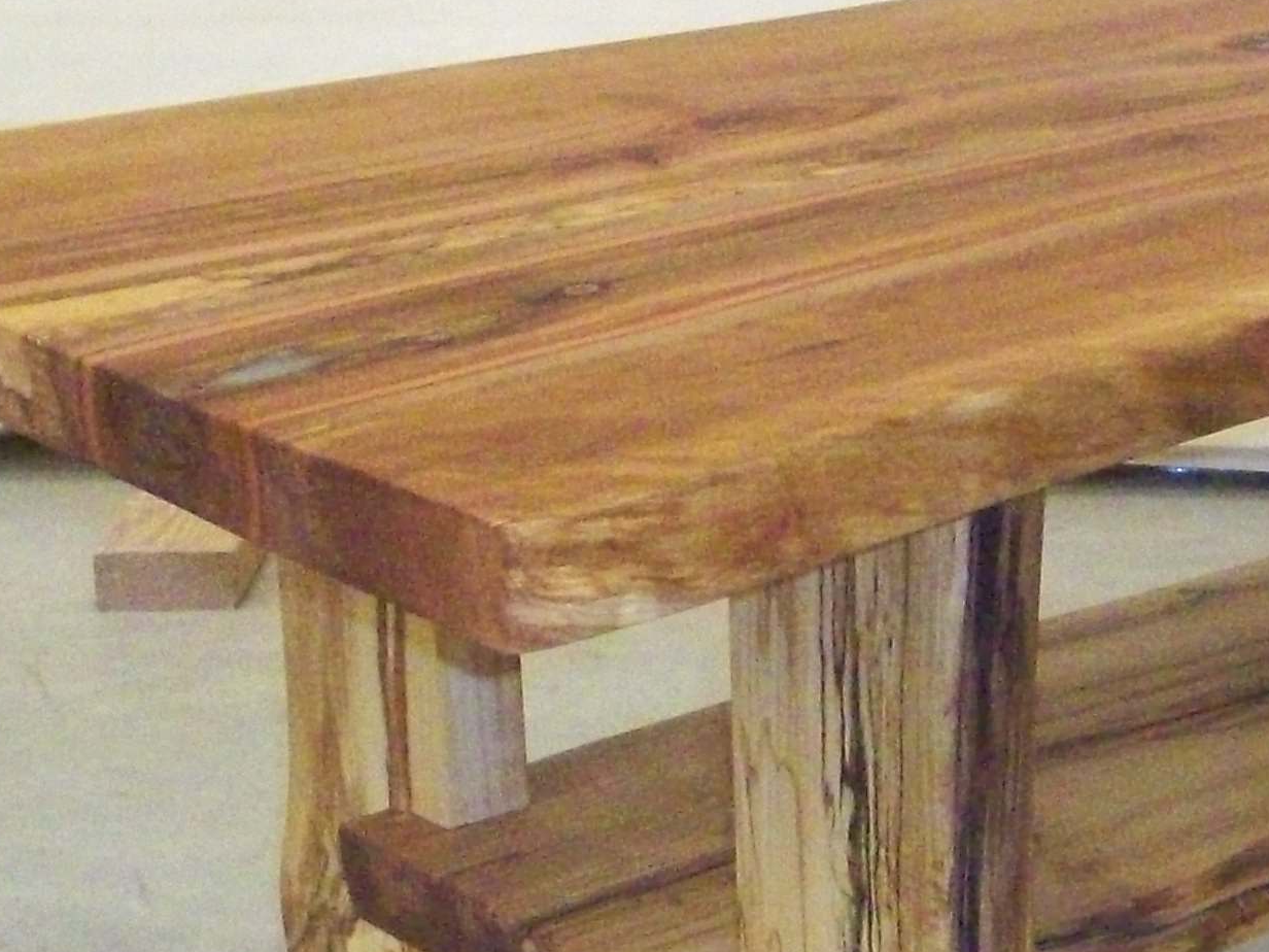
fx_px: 3629
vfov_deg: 14.9
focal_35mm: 99
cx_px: 1192
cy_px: 702
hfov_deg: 19.4
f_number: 2.8
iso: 777
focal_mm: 6.2
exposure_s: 1/128
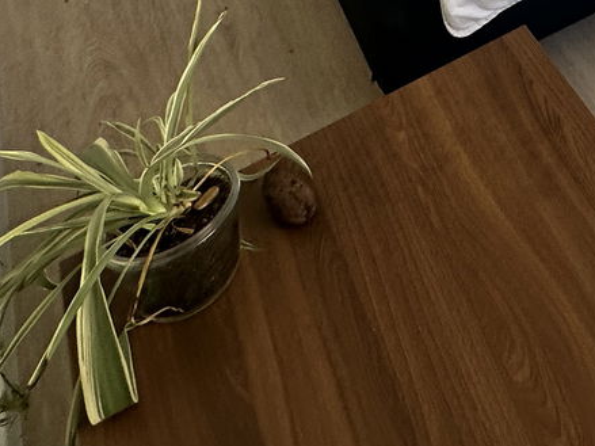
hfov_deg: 28.7
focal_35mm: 51
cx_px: 821
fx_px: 876
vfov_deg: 20.5
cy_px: -347
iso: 50
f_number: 2.2
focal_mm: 2.22
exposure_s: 1/99
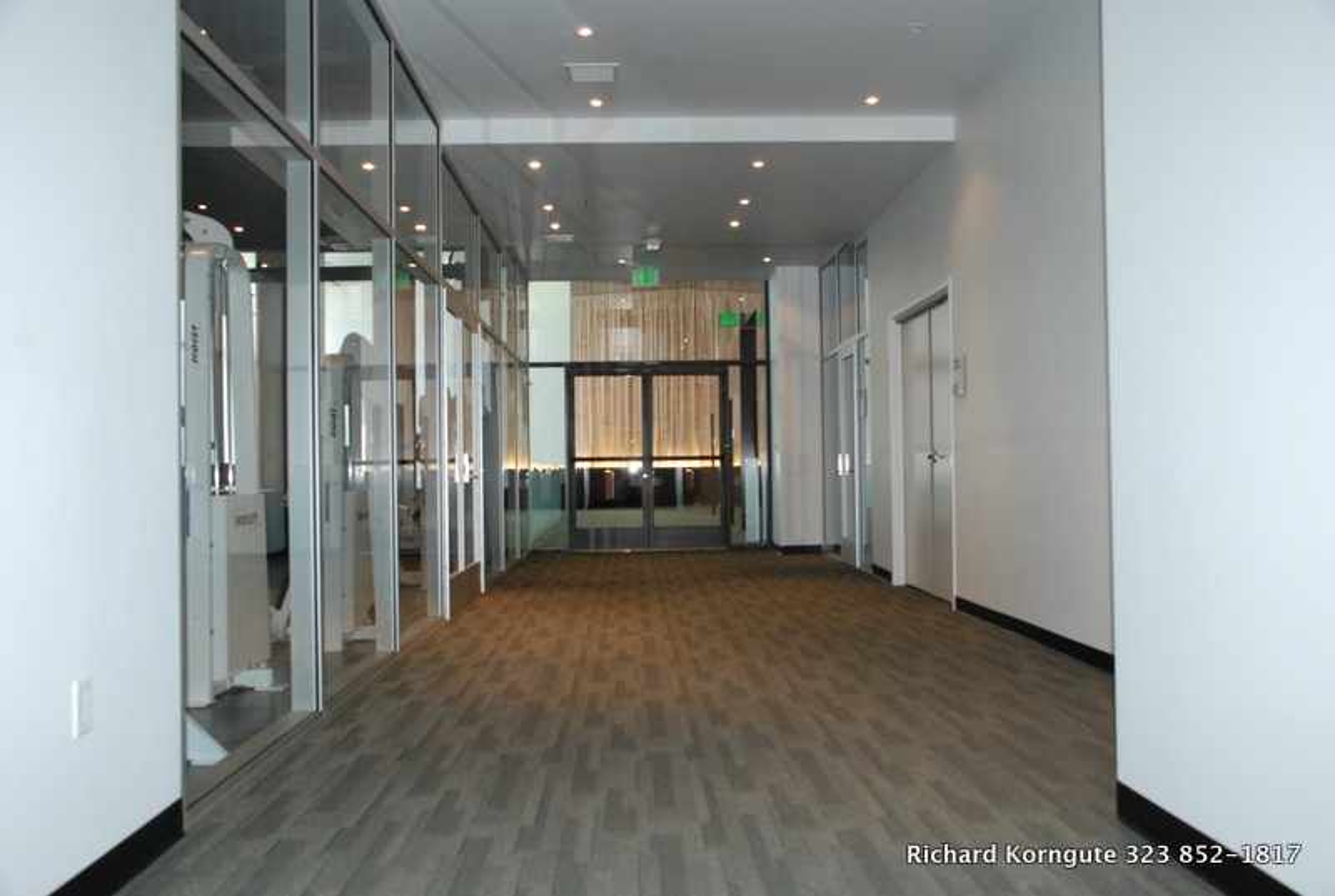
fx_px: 1226
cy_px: 448
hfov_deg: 57.1
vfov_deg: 40.1
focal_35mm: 33
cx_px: 668
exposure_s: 1/60
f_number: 5
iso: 800
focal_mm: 22
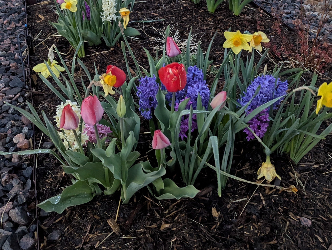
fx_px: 403
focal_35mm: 42
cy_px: 59
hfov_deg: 44.7
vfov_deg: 33.7
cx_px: 179
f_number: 1.85
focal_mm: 6.81
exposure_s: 1/40.8
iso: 1734
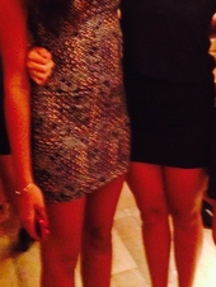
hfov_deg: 20.8
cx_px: 169
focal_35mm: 70
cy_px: 90
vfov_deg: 27.5
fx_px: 581
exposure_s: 1/15
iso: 640
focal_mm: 4.12
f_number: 2.4
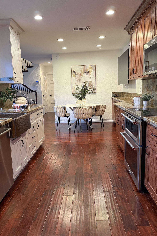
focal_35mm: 27
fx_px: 177
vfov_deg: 67.4
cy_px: 119
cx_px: 67
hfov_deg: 47.8
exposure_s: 1/60
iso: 200
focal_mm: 6.76
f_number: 1.78
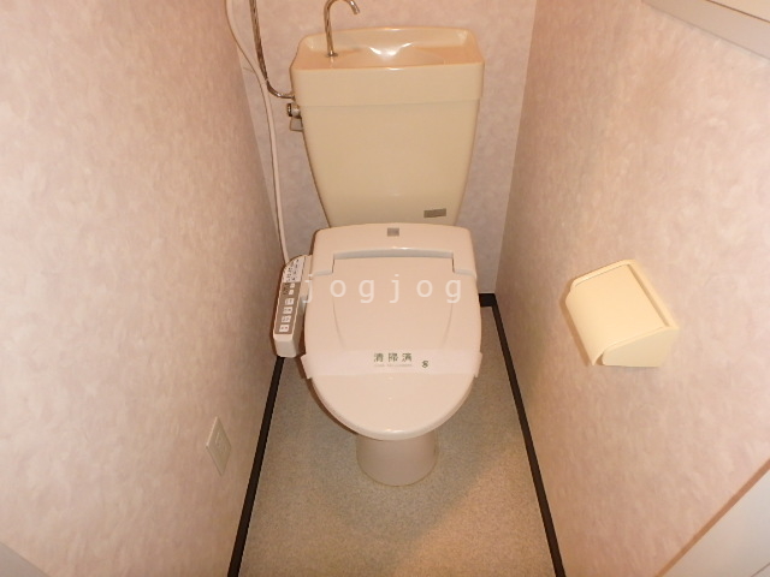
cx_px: 385
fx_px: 467
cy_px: 288
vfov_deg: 63.4
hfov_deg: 79.0
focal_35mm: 21
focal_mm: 3.7
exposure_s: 1/30
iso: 400
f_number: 3.5
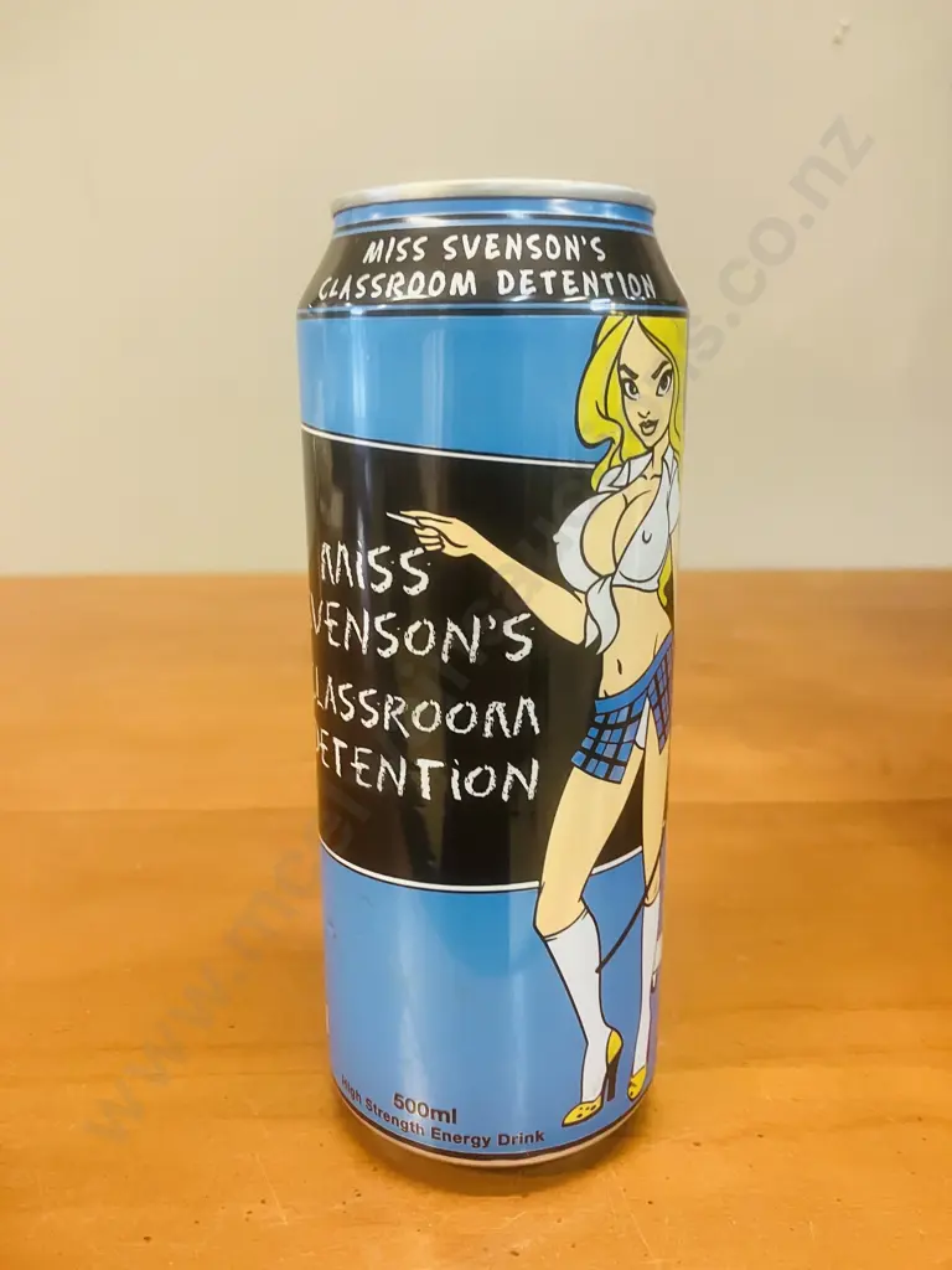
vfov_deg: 63.4
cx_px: 476
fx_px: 1027
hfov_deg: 49.7
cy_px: 635
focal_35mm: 28
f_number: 1.8
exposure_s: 1/50
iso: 250
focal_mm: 3.99
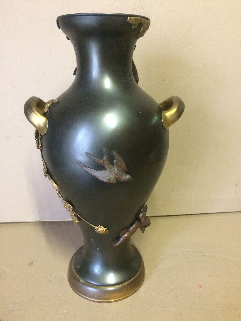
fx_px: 269
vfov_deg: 61.7
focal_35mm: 29
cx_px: 120
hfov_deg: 48.2
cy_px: 160
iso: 320
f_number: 2.2
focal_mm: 4.15
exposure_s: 1/17
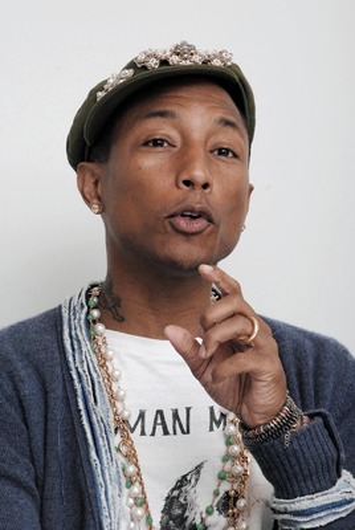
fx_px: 2874
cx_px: 178
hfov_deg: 7.1
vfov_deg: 10.5
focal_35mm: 195
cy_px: 265
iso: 800
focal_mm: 130
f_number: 13
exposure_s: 1/160
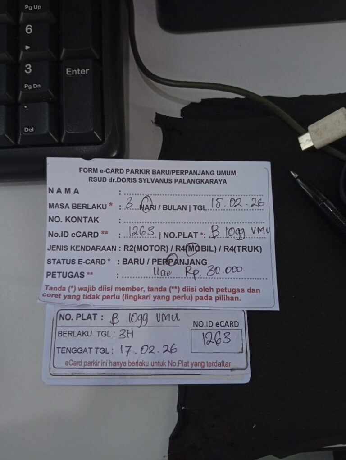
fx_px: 359
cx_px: 173
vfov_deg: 65.2
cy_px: 230
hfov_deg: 51.5
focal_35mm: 27
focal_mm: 3.98
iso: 97
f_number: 1.8
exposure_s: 1/50
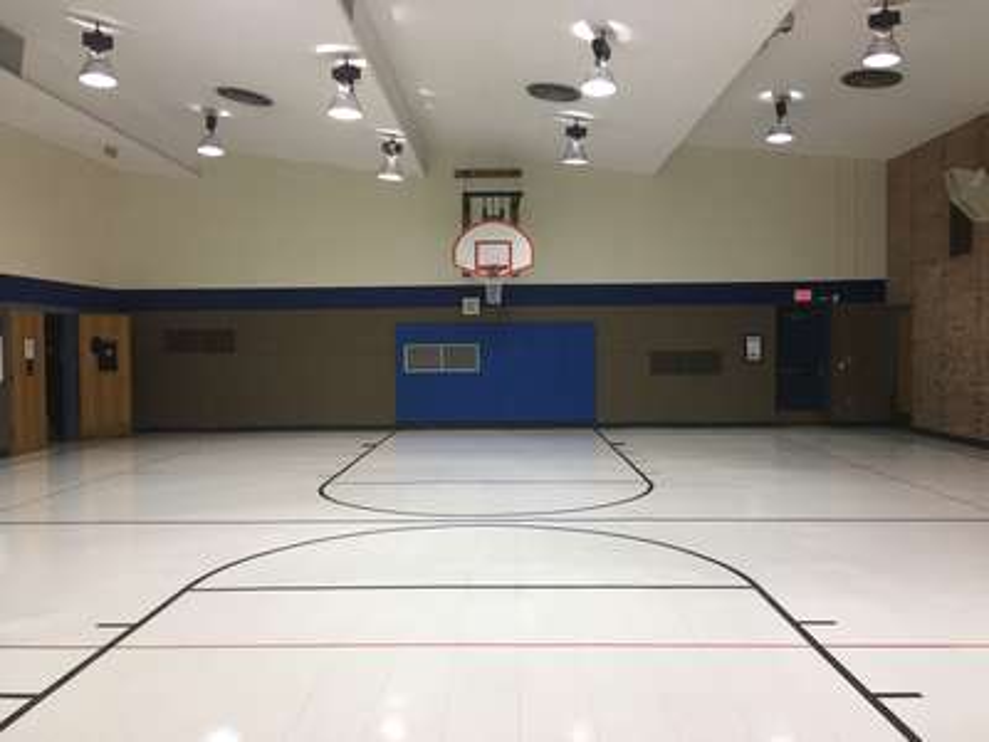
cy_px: 371
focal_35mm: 29
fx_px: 829
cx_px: 494
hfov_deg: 61.7
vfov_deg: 48.2
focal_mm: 4.15
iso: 25
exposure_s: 1/30
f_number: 2.2
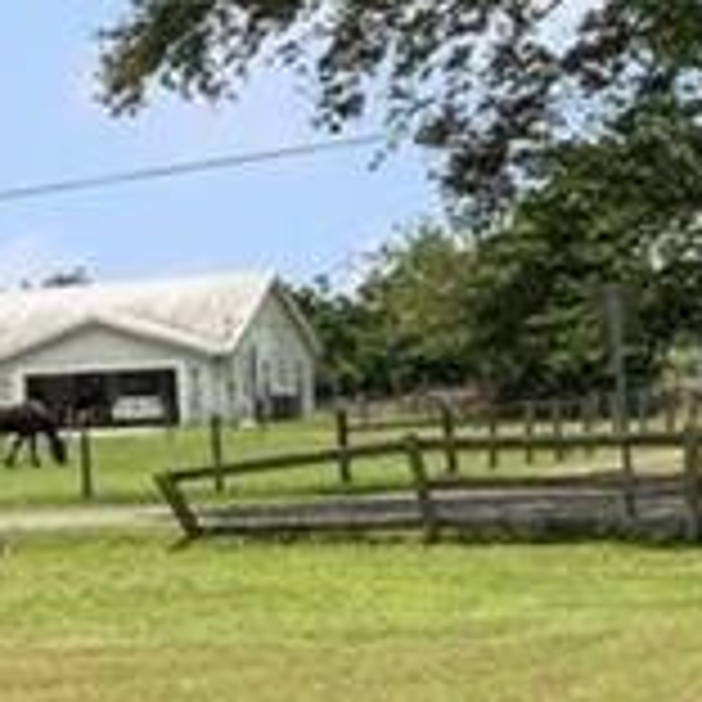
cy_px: 454
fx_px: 3189
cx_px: -1989
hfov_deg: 8.2
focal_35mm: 139
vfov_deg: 12.5
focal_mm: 16
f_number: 7.1
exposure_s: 1/500
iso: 400
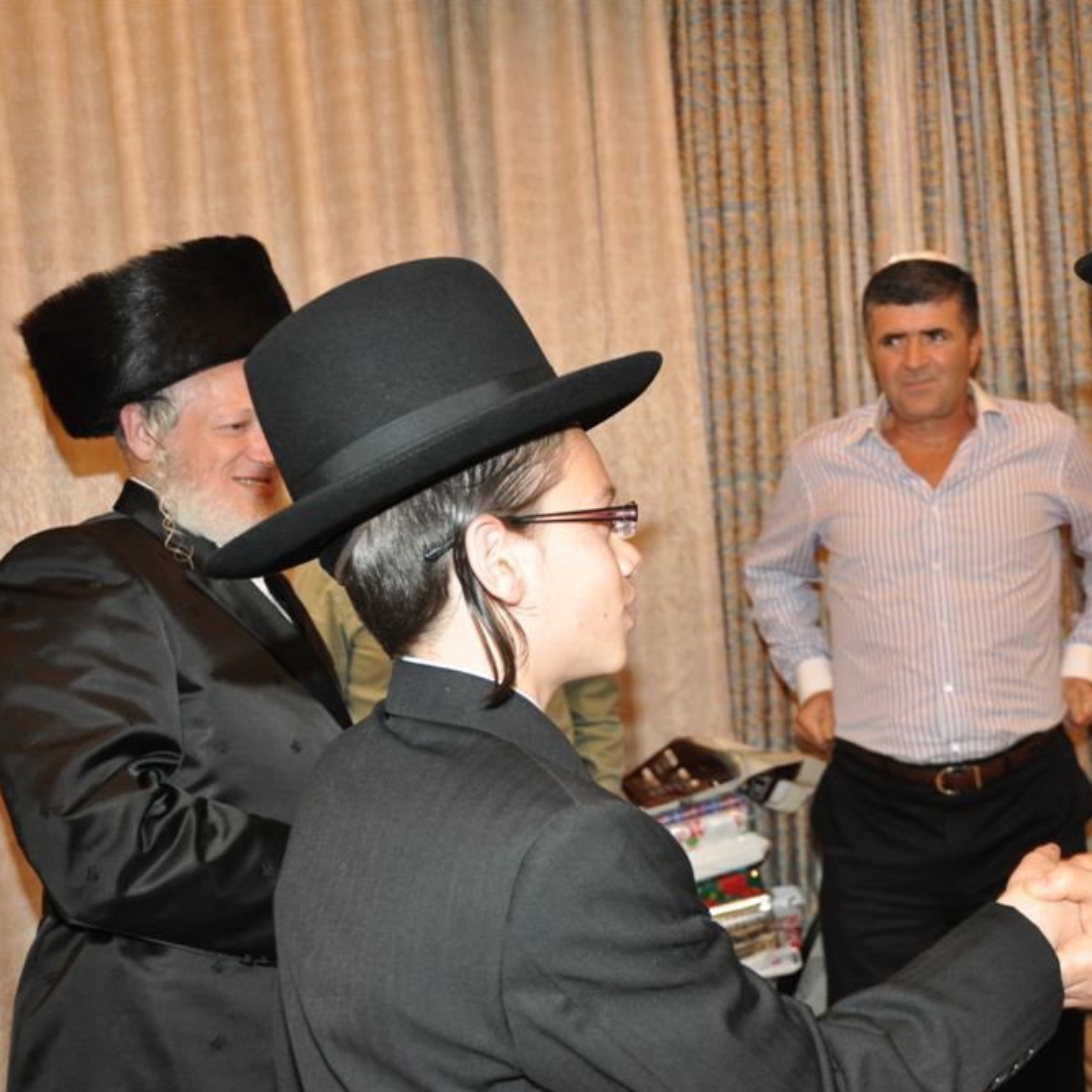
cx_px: 812
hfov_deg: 35.3
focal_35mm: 47
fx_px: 1677
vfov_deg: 36.1
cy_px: 554
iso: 800
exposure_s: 1/60
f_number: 4
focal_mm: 24
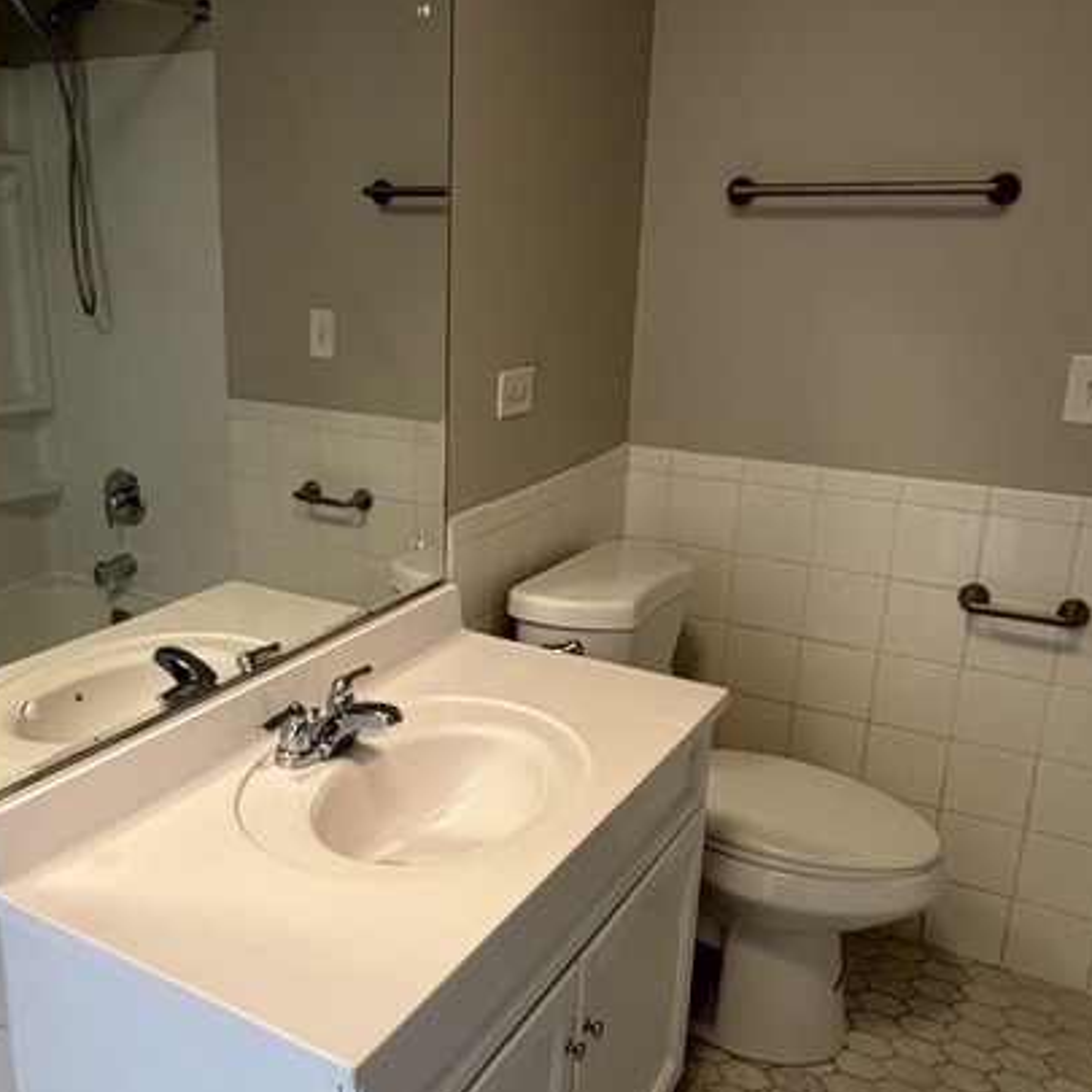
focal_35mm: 33
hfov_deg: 49.3
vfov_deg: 49.7
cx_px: 410
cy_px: 582
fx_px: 1178
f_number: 2.2
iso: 250
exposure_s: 1/120
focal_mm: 2.22
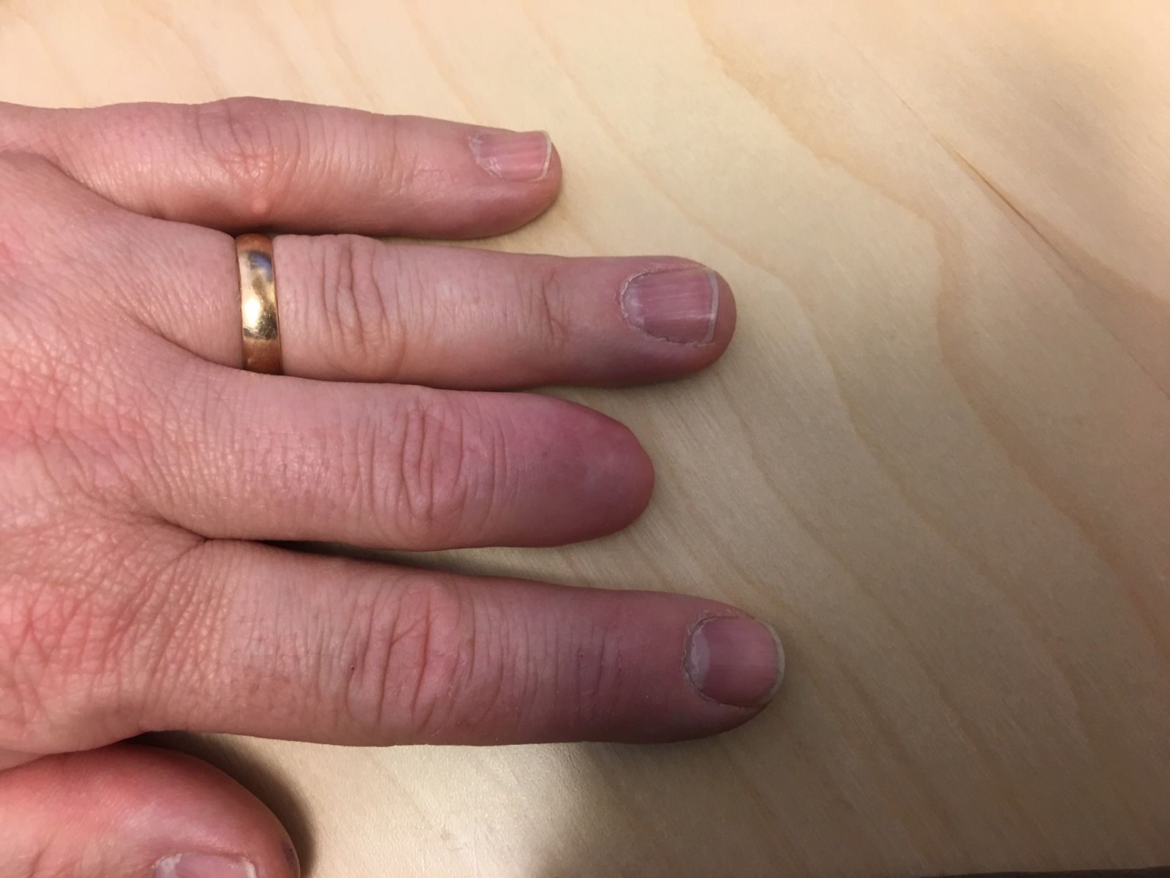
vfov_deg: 48.2
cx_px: 585
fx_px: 980
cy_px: 439
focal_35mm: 29
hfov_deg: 61.7
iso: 32
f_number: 2.2
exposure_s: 1/17
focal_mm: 4.15
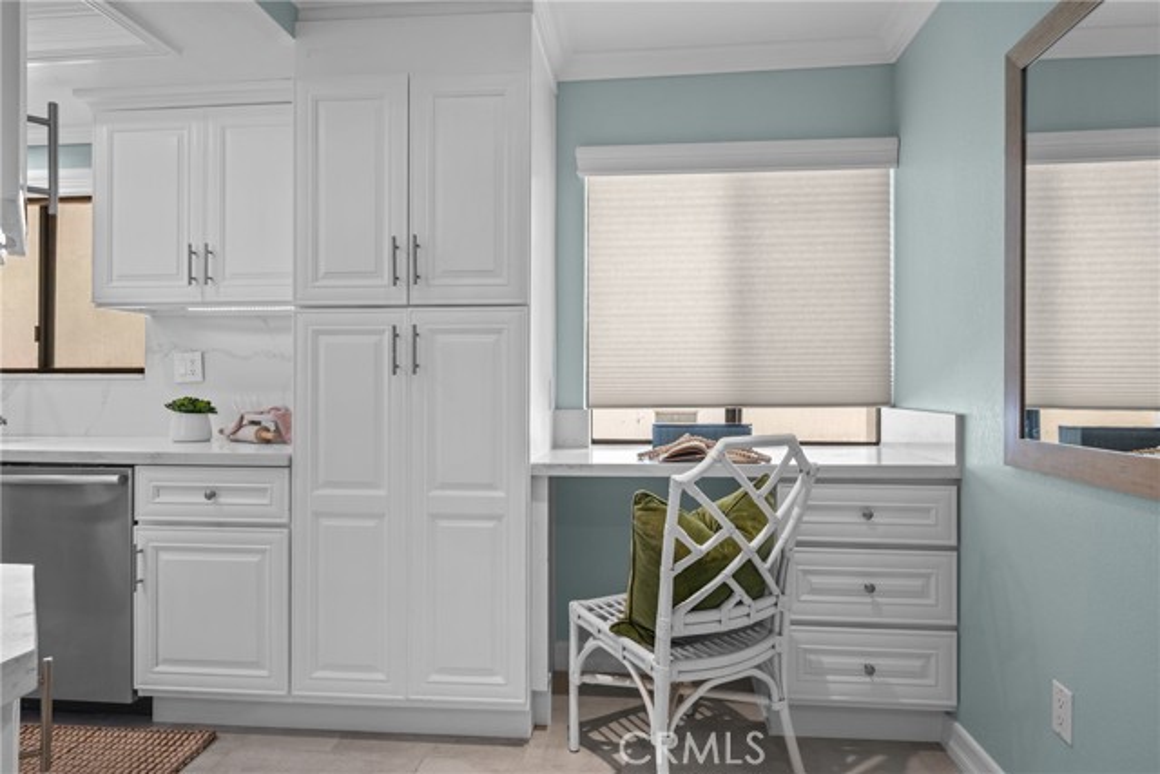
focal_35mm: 20
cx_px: 580
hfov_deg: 84.0
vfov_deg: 62.0
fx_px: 645
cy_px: 387
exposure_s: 1/13
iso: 640
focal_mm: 20
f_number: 9
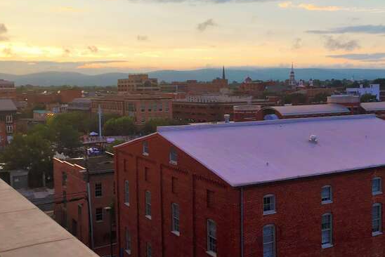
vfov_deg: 30.5
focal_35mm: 44
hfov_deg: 44.3
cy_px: 121
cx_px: 230
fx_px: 471
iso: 32
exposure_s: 1/120
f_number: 2.2
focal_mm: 4.15
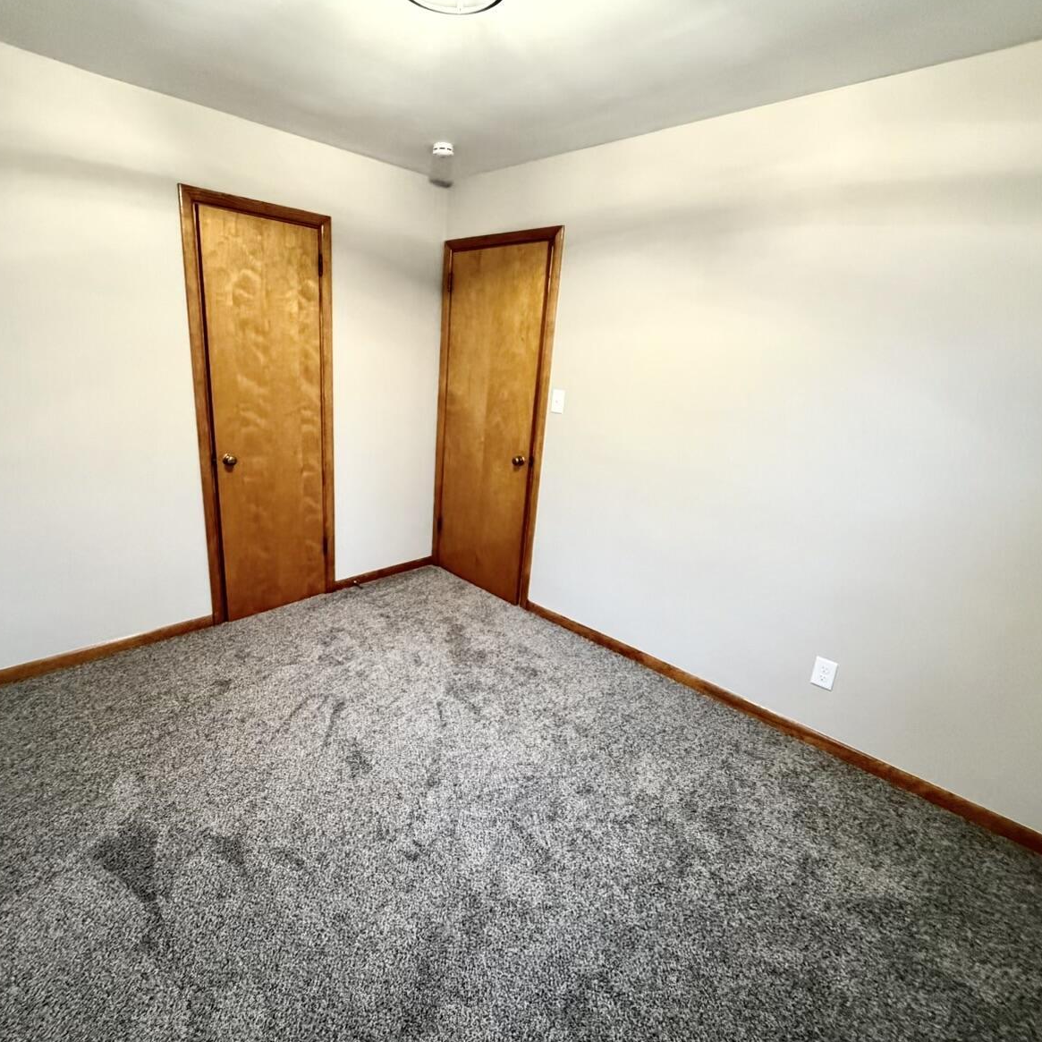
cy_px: 514
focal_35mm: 17
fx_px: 579
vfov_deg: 84.0
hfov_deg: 83.6
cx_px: 462
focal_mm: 2.22
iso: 500
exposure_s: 1/60
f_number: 2.2
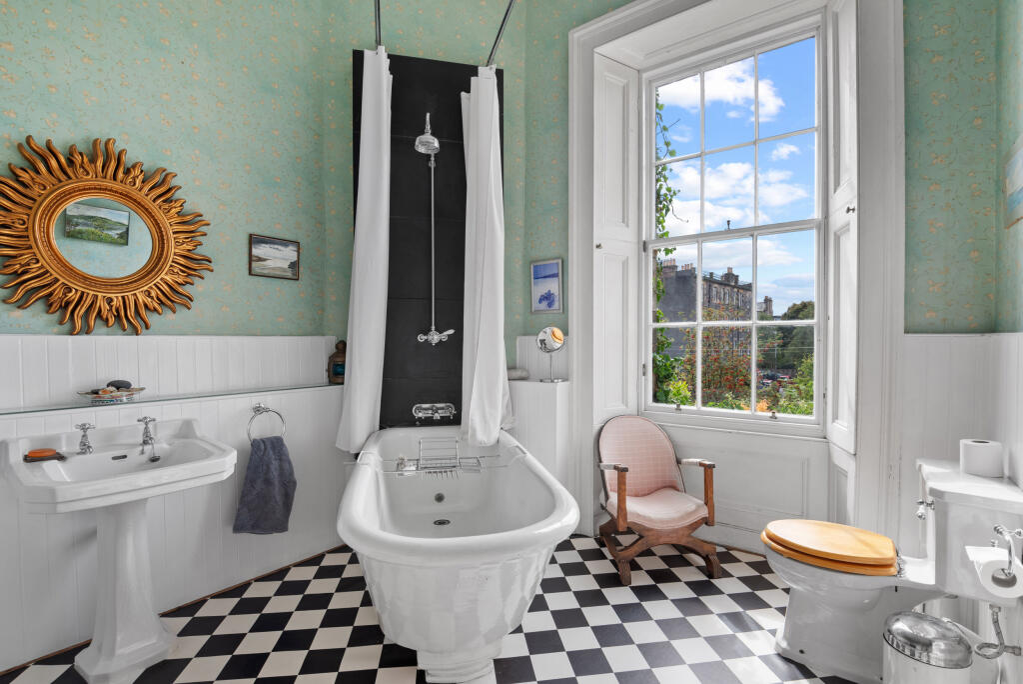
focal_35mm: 16
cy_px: 342
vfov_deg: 73.8
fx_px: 455
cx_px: 512
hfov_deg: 96.7
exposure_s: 1/13
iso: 250
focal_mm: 16
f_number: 9
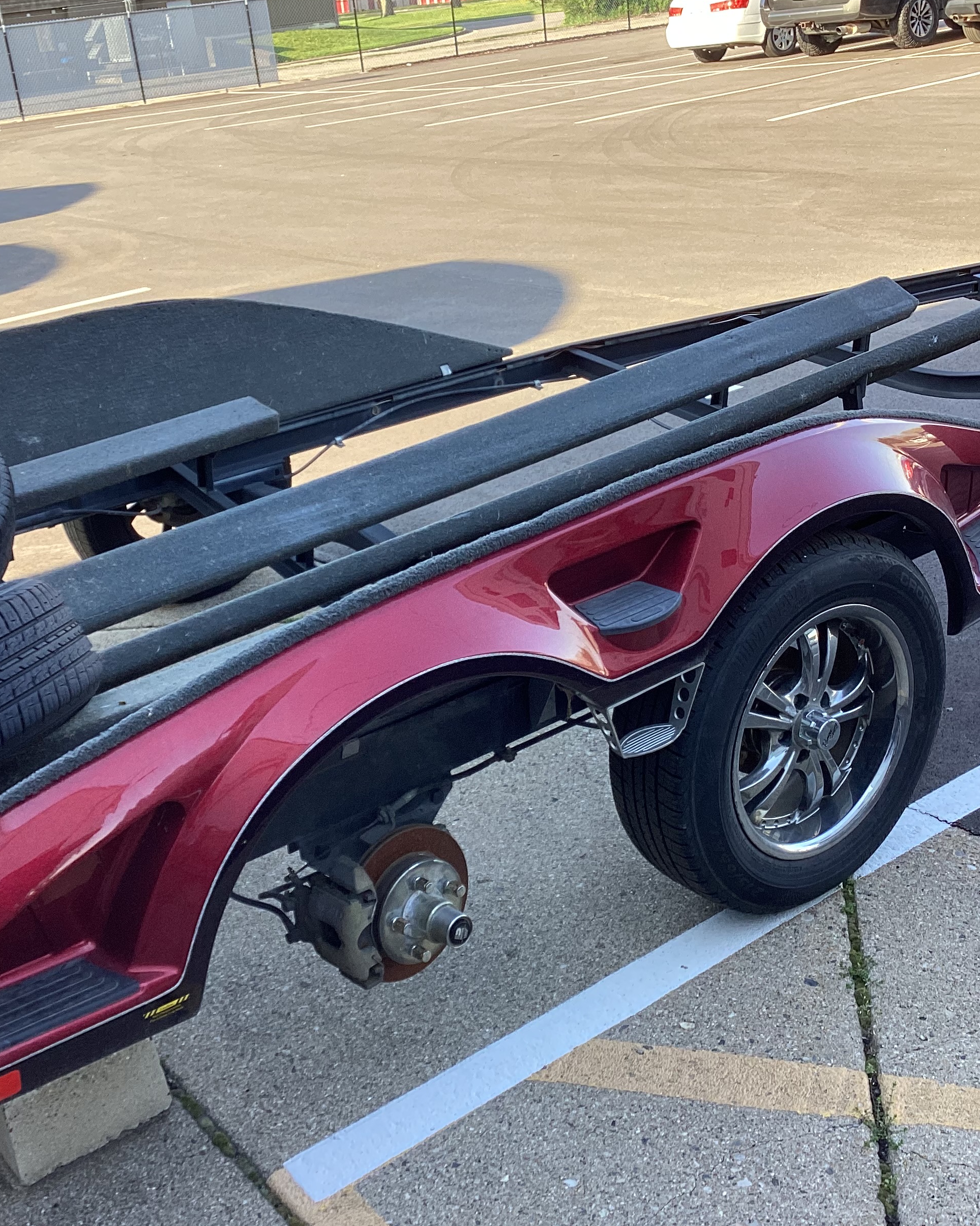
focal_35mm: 41
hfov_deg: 36.5
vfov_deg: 44.8
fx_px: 1487
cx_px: 467
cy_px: 608
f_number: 2.4
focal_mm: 3.3
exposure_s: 1/120
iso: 32
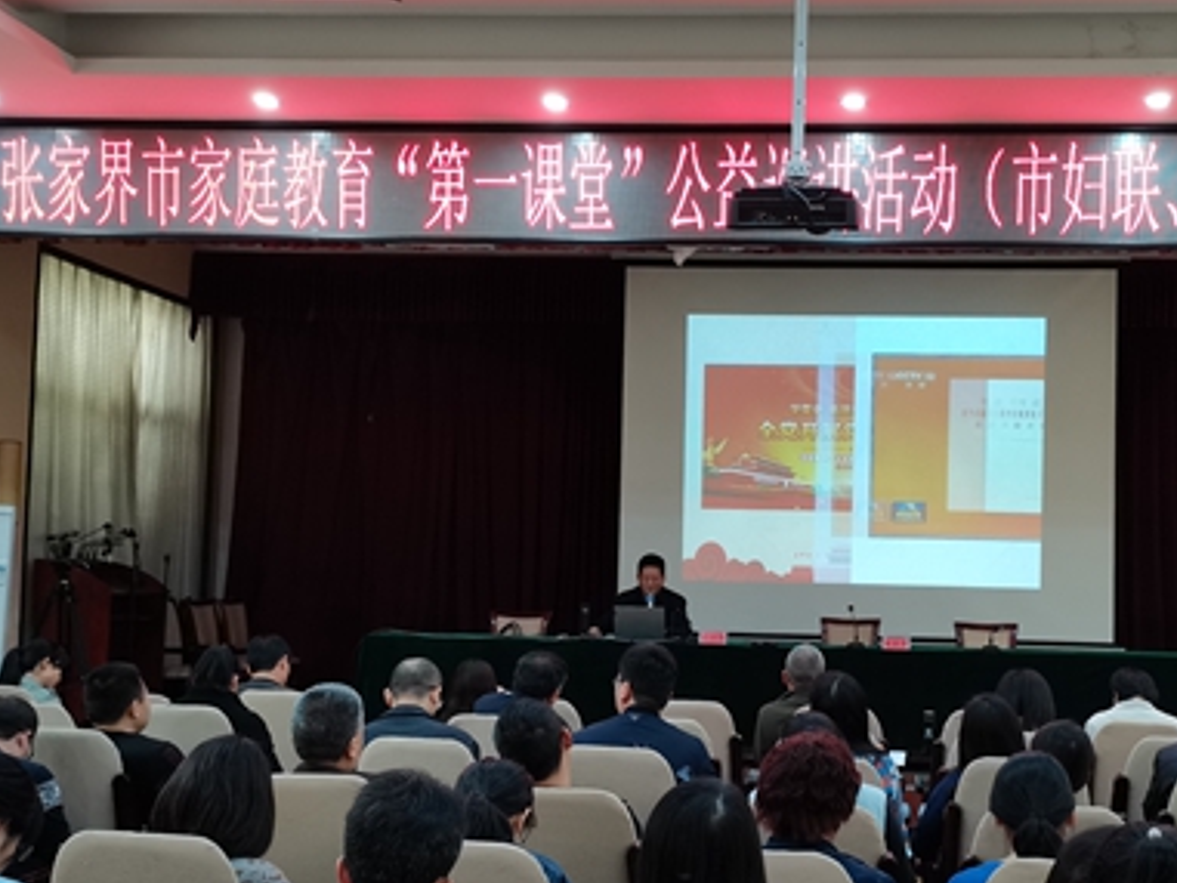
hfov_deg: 41.6
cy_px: 502
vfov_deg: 32.2
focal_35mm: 45
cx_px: 775
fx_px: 1531
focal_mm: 5.58
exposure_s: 1/50
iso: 320
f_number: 1.8
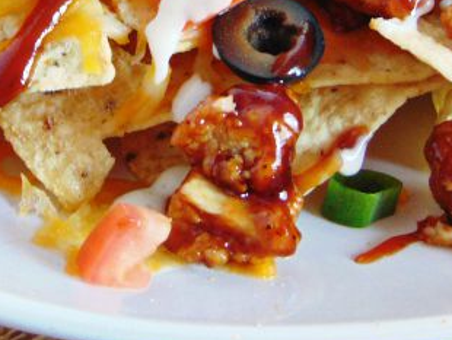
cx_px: 121
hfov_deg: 22.1
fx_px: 1150
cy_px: 36
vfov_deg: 16.6
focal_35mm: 88
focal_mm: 7.6
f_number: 3.3
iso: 200
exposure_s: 1/30
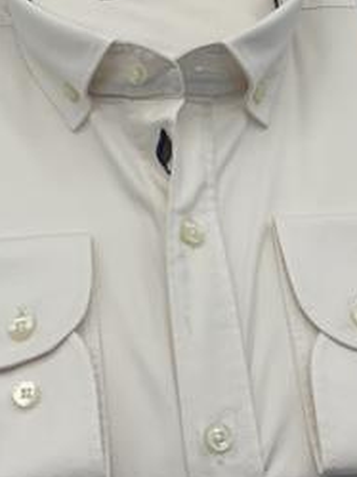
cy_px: 178
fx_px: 1185
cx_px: 124
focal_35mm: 86
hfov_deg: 17.1
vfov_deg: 22.7
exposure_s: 1/313
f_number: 2
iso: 32
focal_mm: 6
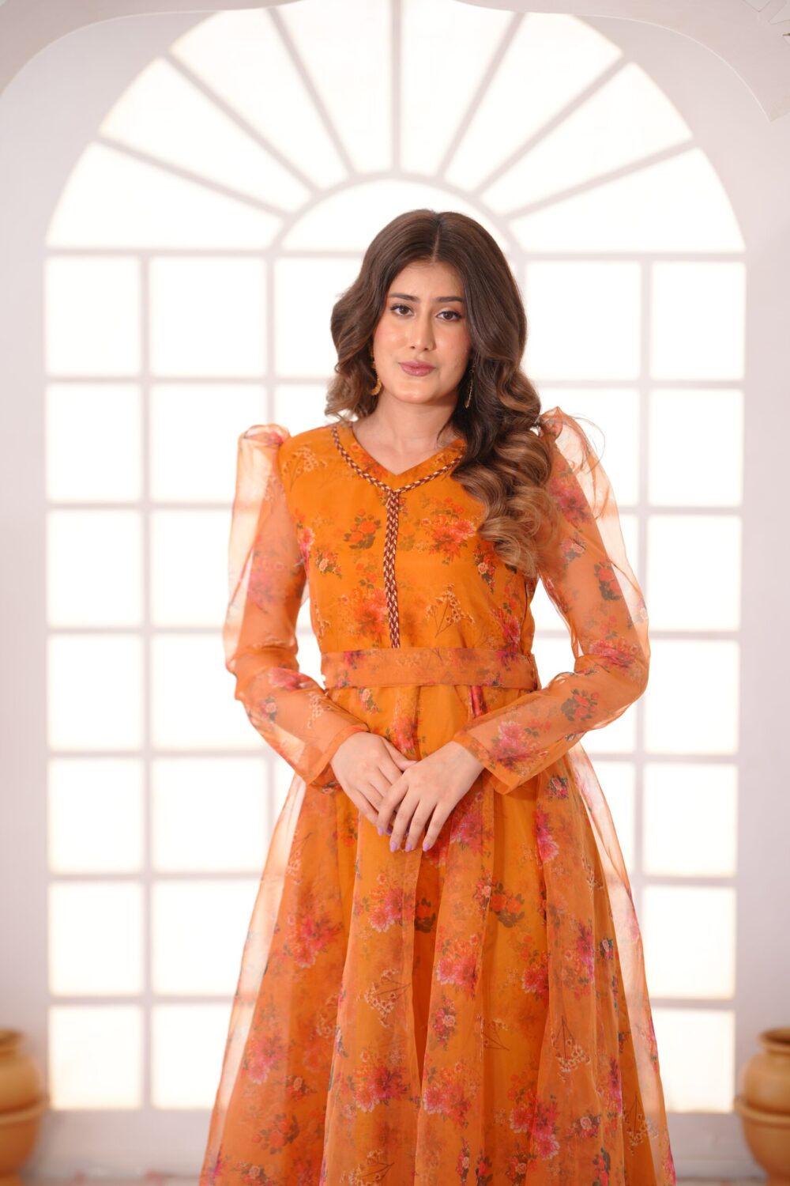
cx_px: 395
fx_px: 2798
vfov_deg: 23.9
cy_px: 593
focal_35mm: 85
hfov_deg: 16.1
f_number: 2
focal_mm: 85
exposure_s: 1/320
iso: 100
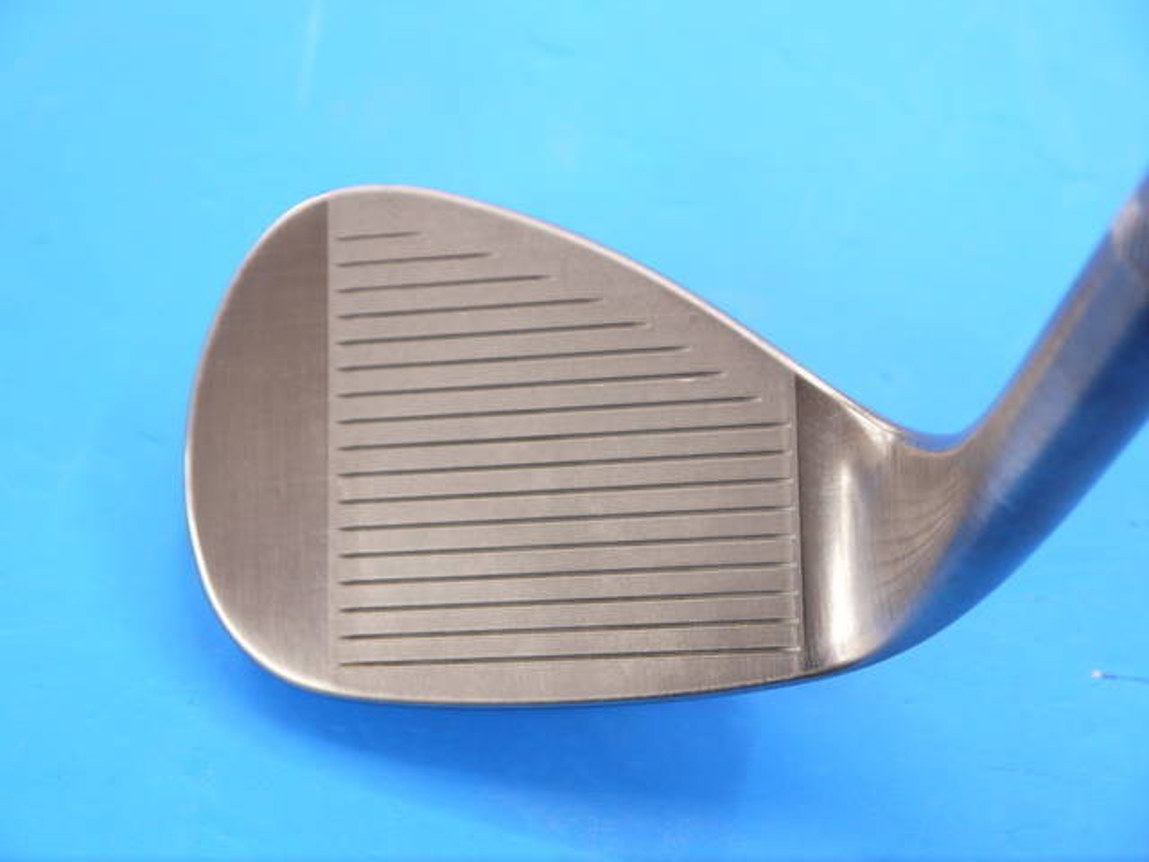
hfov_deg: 28.6
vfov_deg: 21.6
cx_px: 574
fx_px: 2257
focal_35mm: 68
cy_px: 431
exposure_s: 1/80
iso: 800
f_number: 5.2
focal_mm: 34
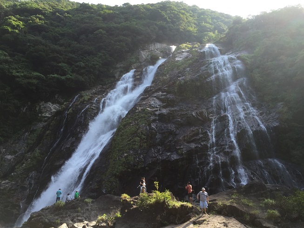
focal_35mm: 29
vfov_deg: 48.2
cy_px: 114
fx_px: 255
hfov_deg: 61.7
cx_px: 152
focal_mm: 4.15
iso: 32
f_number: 2.2
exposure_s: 1/321
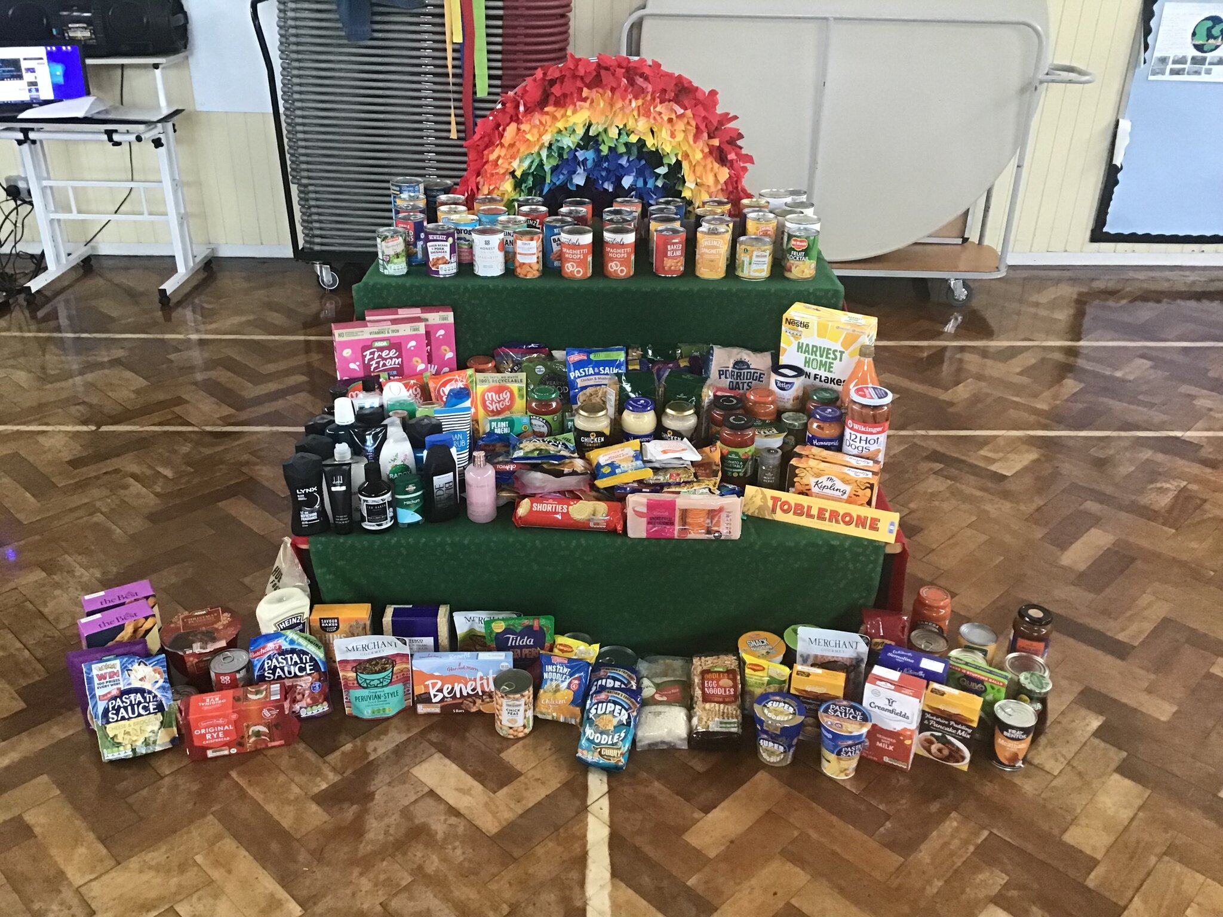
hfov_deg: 58.4
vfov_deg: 45.4
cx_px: 612
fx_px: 1095
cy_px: 458
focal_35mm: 31
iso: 200
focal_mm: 3.3
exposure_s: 1/33
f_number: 2.4
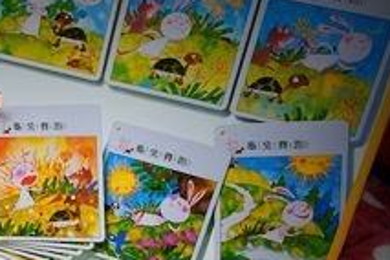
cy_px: 349
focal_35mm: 113
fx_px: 1224
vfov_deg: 11.8
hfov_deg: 16.5
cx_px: -192
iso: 400
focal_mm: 13.53
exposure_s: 1/40
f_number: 2.8
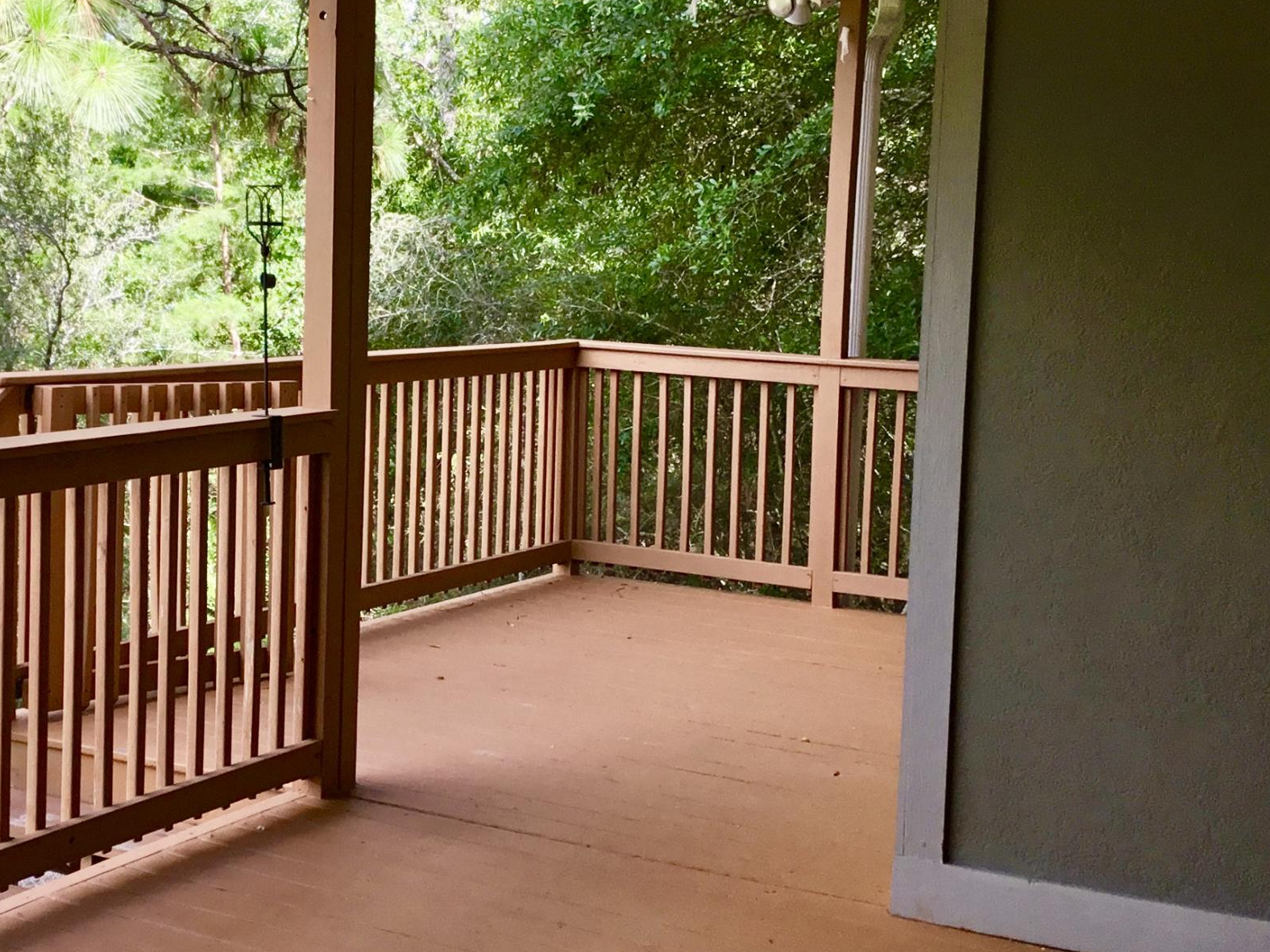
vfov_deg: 24.8
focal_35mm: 59
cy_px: 436
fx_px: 2165
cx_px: 380
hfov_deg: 32.3
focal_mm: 3.3
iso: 25
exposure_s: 1/174
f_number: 2.4
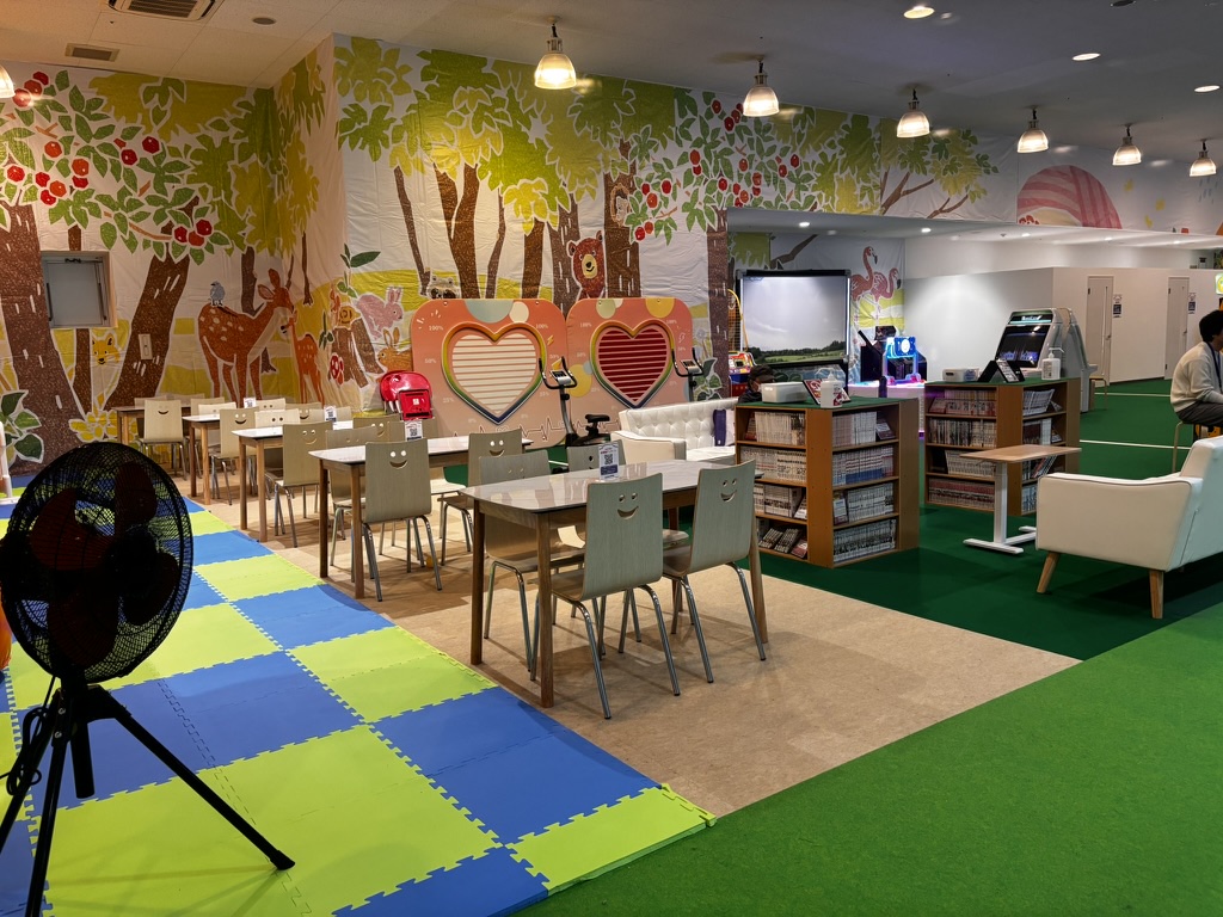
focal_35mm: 26
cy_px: 458
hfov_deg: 67.3
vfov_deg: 53.1
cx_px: 612
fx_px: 919
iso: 125
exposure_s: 1/120
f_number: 1.6
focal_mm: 5.96
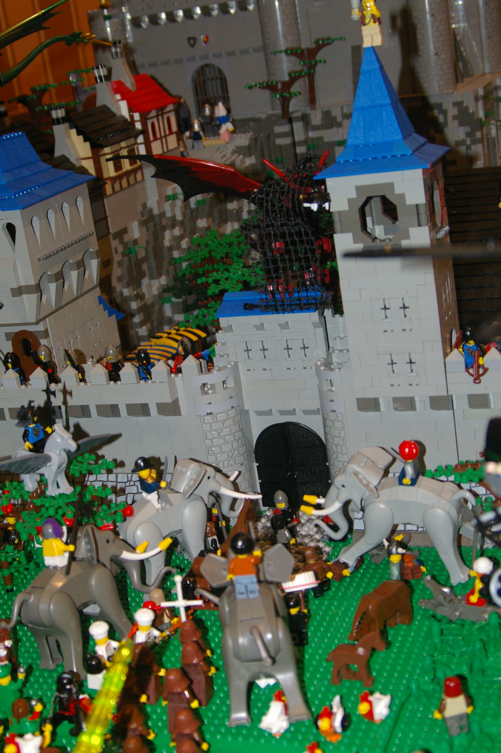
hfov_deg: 23.7
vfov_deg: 35.1
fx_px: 1192
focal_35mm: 57
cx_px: 250
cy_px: 376
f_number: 5.6
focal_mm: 38
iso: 800
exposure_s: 1/60
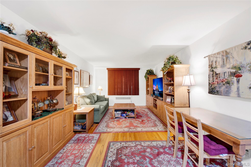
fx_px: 89
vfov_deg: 86.5
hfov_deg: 109.4
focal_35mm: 13
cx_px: 126
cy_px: 84
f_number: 8
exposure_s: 4
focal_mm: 8.5
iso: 100
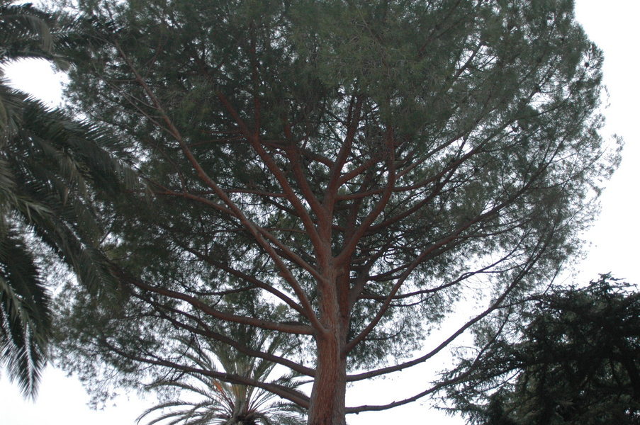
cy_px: 212
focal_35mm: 42
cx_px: 320
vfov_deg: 31.8
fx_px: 746
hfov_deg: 46.4
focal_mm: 28
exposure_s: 1/180
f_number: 3.5
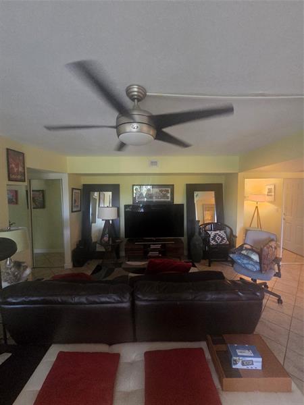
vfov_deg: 106.2
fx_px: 152
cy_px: 202
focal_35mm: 13
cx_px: 152
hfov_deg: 89.9
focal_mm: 2.2
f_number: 2.2
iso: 1250
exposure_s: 1/60
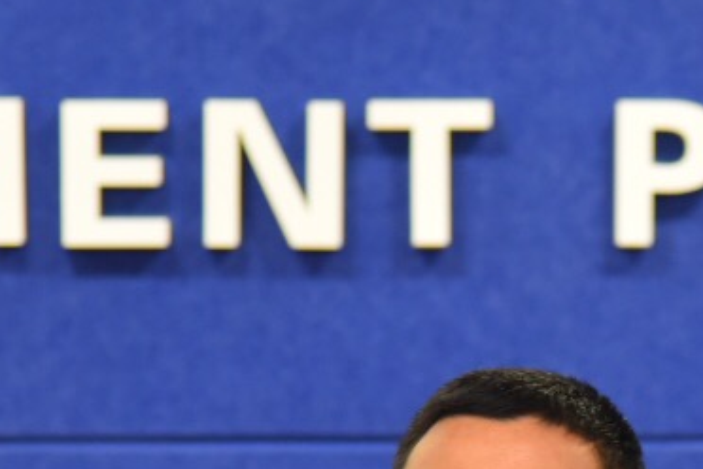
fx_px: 10212
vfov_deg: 2.6
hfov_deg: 3.9
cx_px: 729
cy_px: 410
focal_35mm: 523
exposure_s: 1/125
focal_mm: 120
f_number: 4
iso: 1400
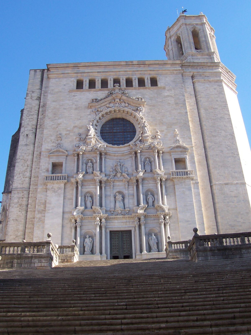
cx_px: 126
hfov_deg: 38.7
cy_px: 168
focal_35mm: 37
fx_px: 358
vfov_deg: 50.1
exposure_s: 1/180
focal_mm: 5.6
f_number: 5.6
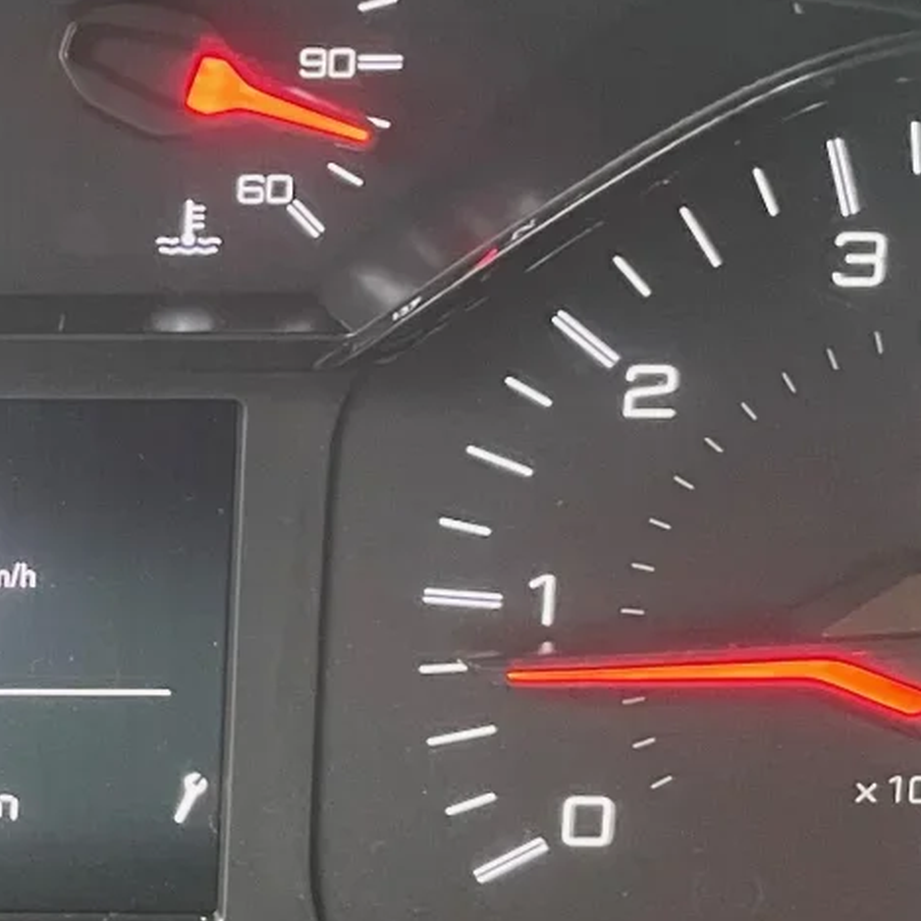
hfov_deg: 17.4
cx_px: -255
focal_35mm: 94
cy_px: 516
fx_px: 2830
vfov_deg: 18.5
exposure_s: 1/53
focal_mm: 4.2
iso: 500
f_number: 1.6
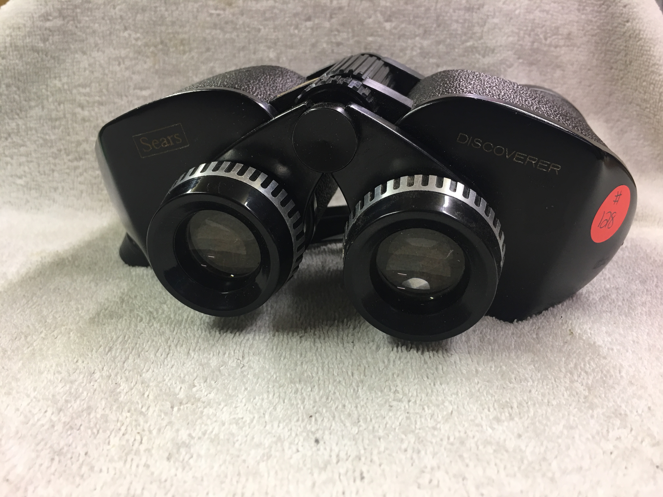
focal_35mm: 29
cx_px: 332
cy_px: 248
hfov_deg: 61.7
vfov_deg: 48.2
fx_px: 555
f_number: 2.2
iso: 32
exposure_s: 1/15
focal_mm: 4.15
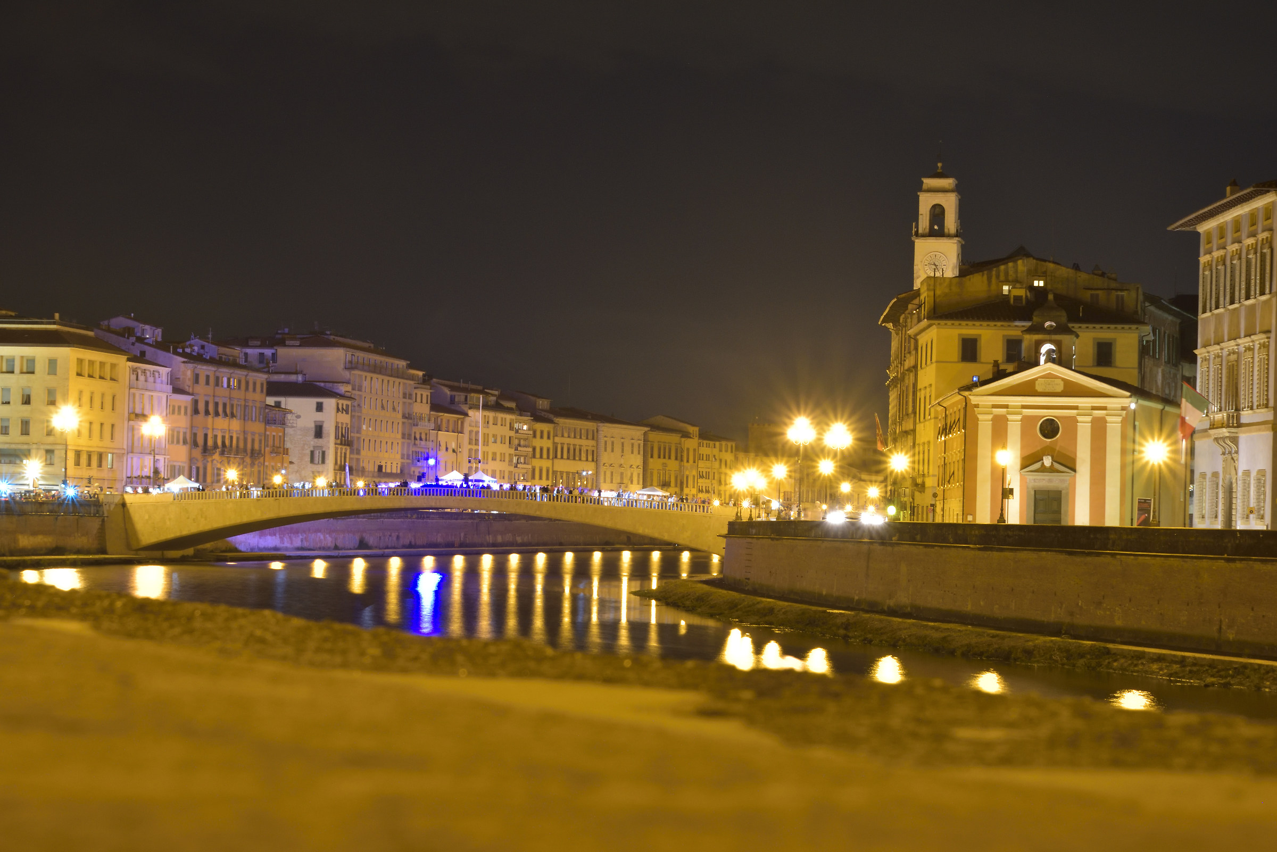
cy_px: 426
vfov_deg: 16.1
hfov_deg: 23.9
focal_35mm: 85
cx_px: 638
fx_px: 3016
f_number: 18
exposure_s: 8
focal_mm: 85
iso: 800
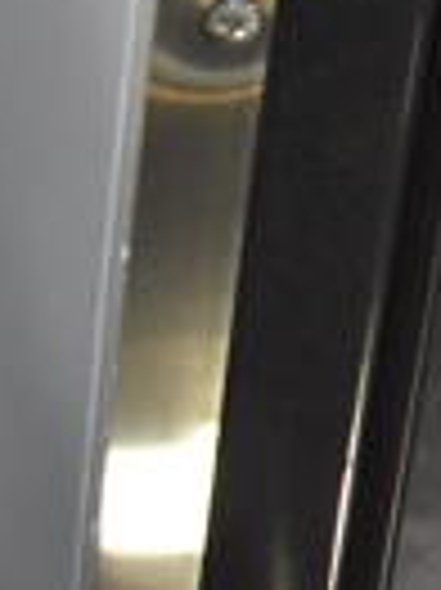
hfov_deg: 9.7
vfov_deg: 16.3
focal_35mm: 121
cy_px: 311
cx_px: 1278
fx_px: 2059
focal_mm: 18
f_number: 3.5
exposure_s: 1/125
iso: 4000
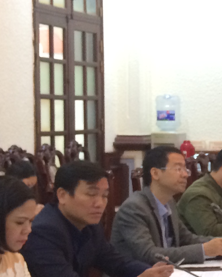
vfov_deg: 17.1
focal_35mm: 112
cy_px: 160
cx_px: 506
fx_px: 920
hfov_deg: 11.7
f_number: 2.2
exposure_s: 1/33
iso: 200
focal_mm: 4.15
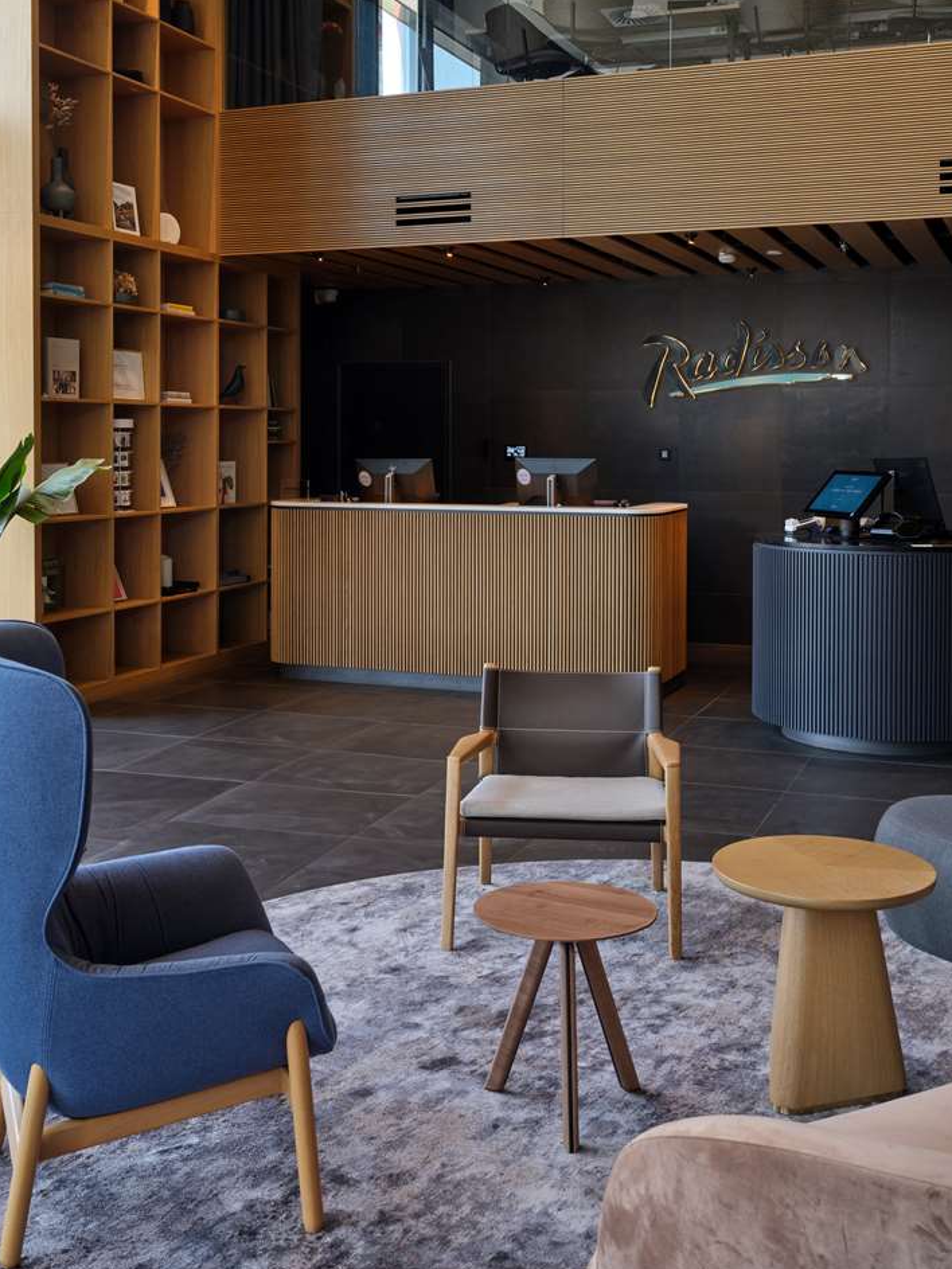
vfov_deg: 47.8
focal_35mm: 39
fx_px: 1430
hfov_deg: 36.8
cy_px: 596
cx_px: 482
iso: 1000
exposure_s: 1/25
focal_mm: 45
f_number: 14
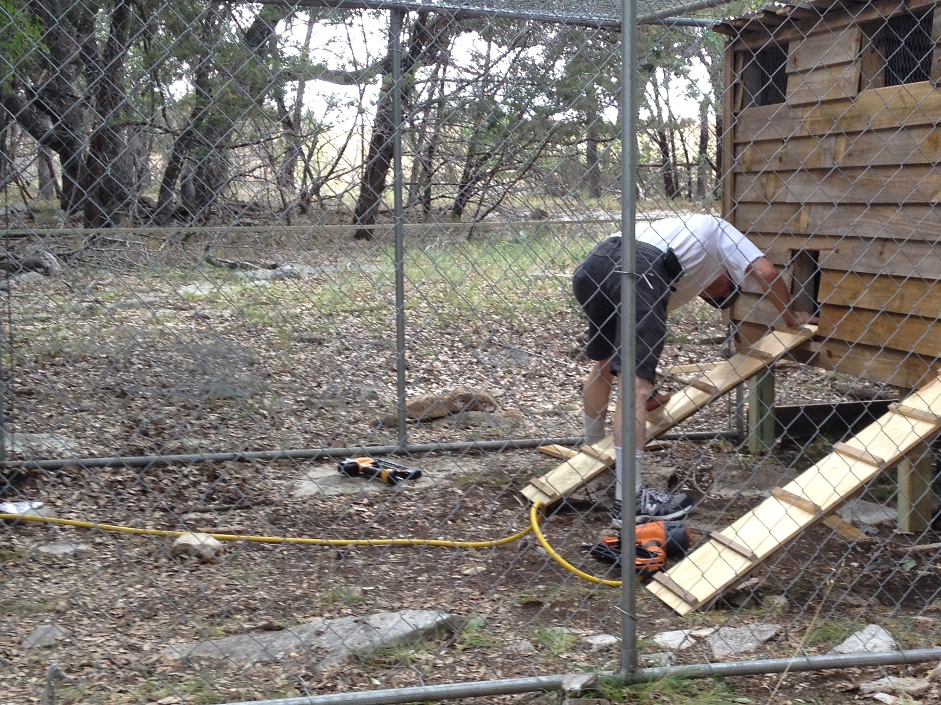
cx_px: 697
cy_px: 343
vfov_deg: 22.3
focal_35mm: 66
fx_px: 1794
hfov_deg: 29.0
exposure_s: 1/120
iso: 80
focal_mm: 4.28
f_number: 2.4
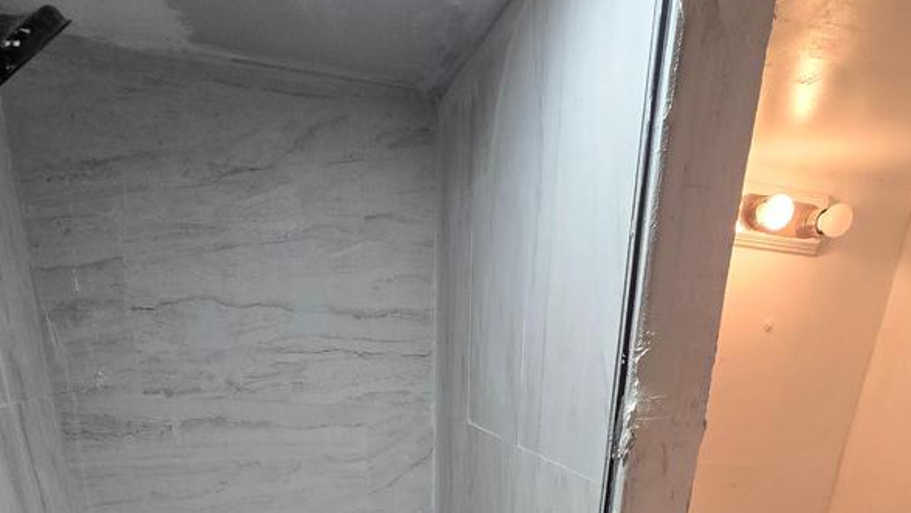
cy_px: 697
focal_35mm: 26
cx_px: 483
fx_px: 628
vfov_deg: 31.6
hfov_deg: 71.8
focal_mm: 2.2
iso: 125
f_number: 2.2
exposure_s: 1/60
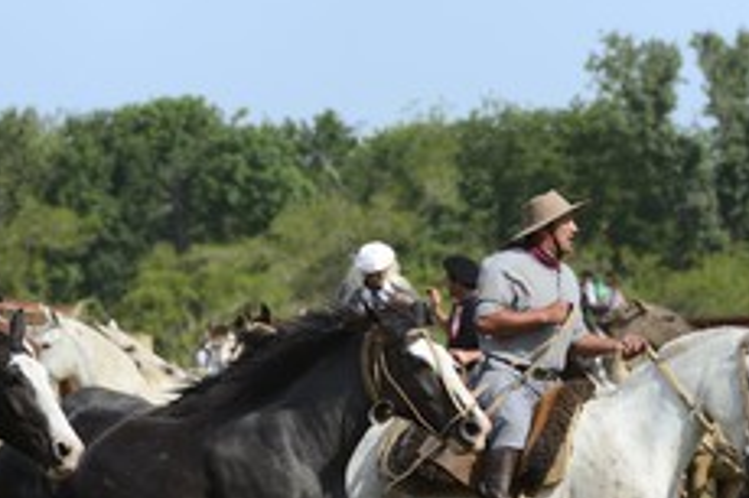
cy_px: 433
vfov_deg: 3.8
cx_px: 319
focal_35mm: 365
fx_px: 7588
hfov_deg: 5.7
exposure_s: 1/1000
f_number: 8
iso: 400
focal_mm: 200
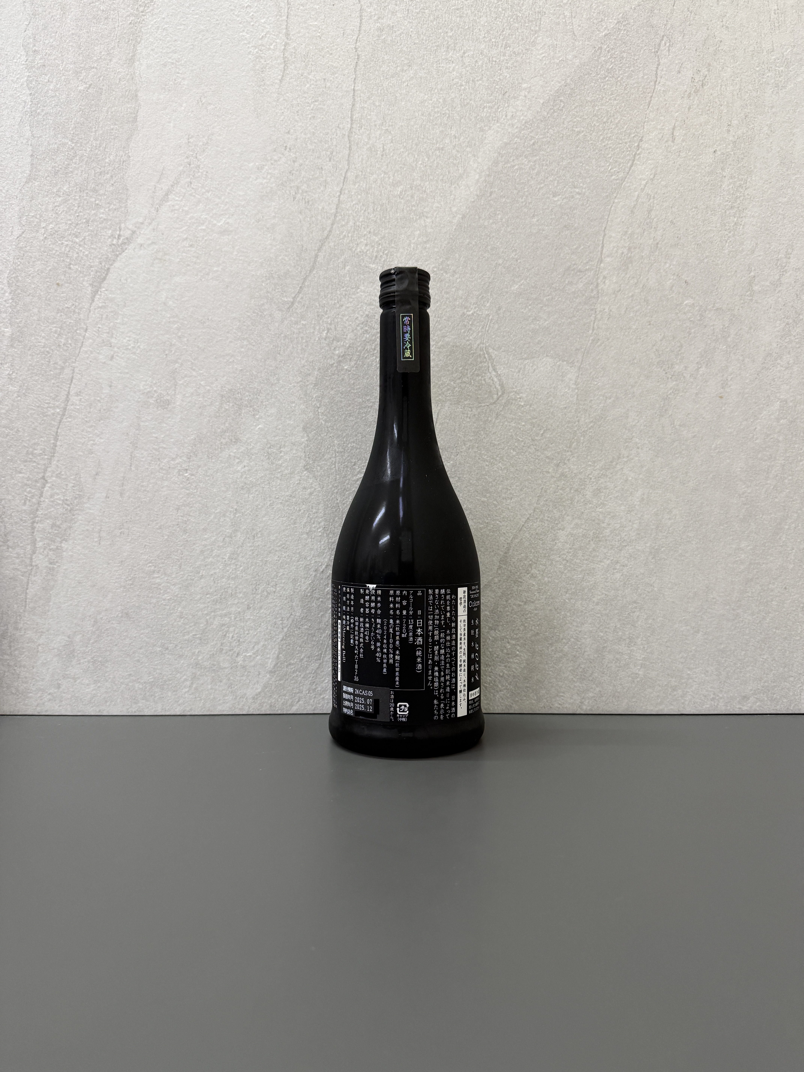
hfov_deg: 56.8
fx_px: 743
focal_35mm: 24
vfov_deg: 71.6
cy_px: 536
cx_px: 402
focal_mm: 6.76
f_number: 1.78
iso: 250
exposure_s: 1/60
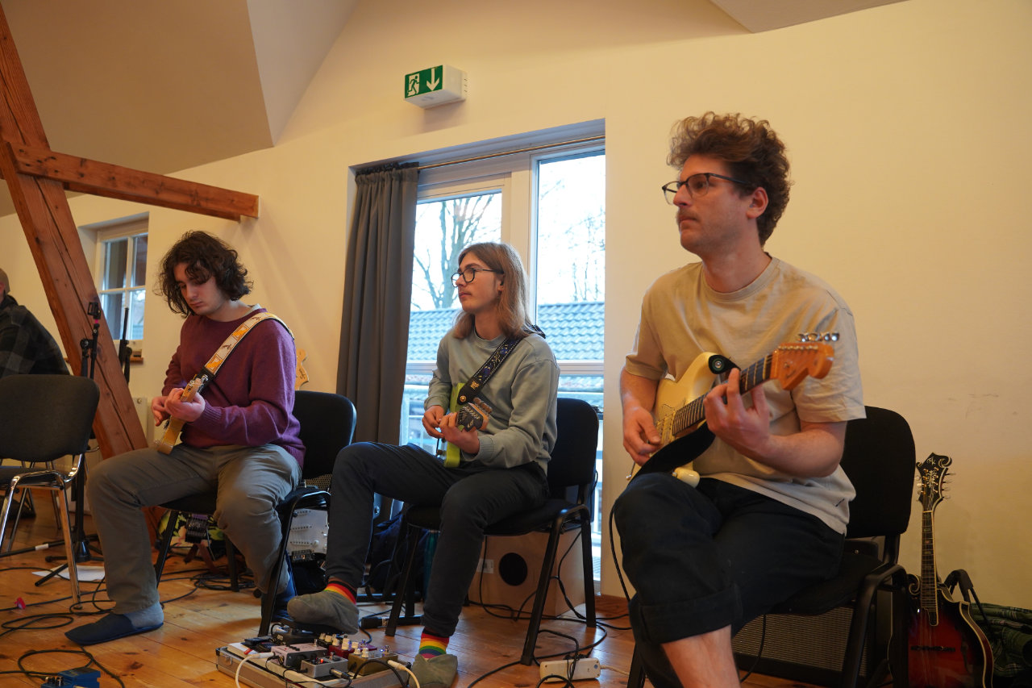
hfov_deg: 65.5
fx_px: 803
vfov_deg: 46.4
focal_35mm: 28
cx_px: 516
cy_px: 344
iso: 1250
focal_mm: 28
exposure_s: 1/160
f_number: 4
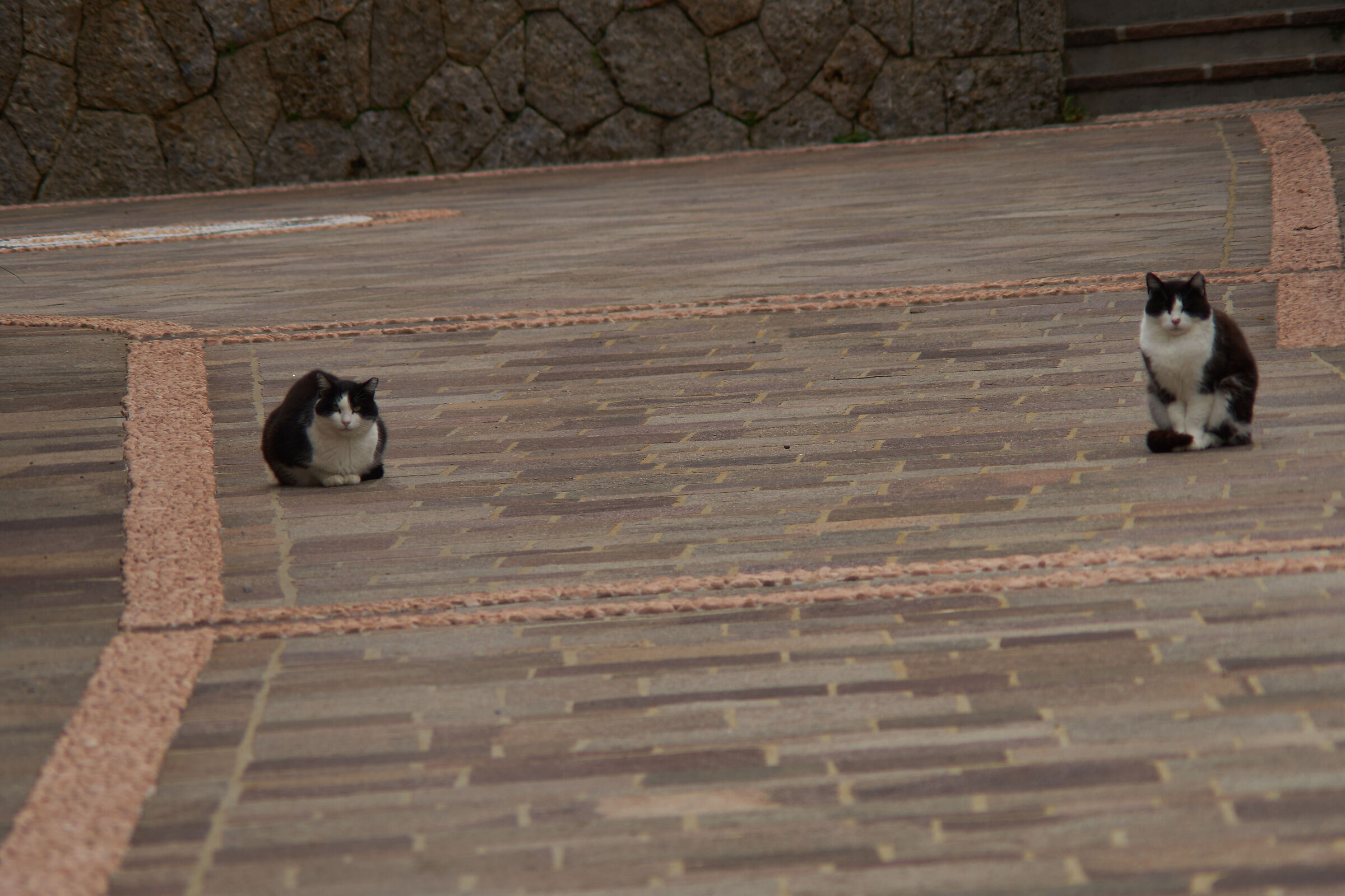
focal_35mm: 375
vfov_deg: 3.7
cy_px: 448
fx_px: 14009
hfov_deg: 5.5
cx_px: 672
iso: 50
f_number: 11
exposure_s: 1/40
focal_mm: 250
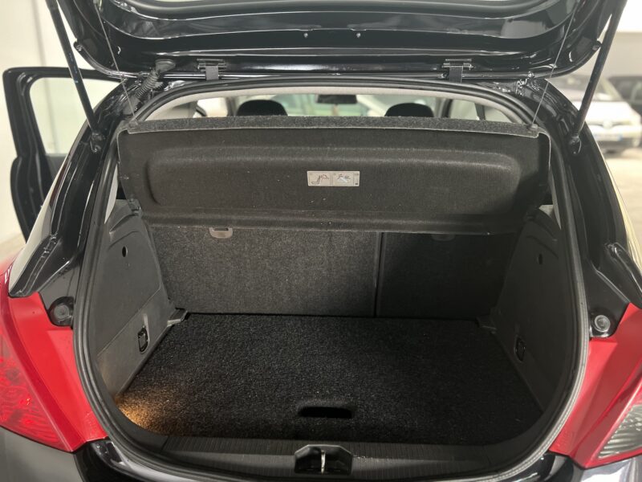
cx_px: 321
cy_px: 241
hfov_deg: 67.3
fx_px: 482
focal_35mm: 26
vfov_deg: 53.1
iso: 640
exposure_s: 1/34
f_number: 1.5
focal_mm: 5.7
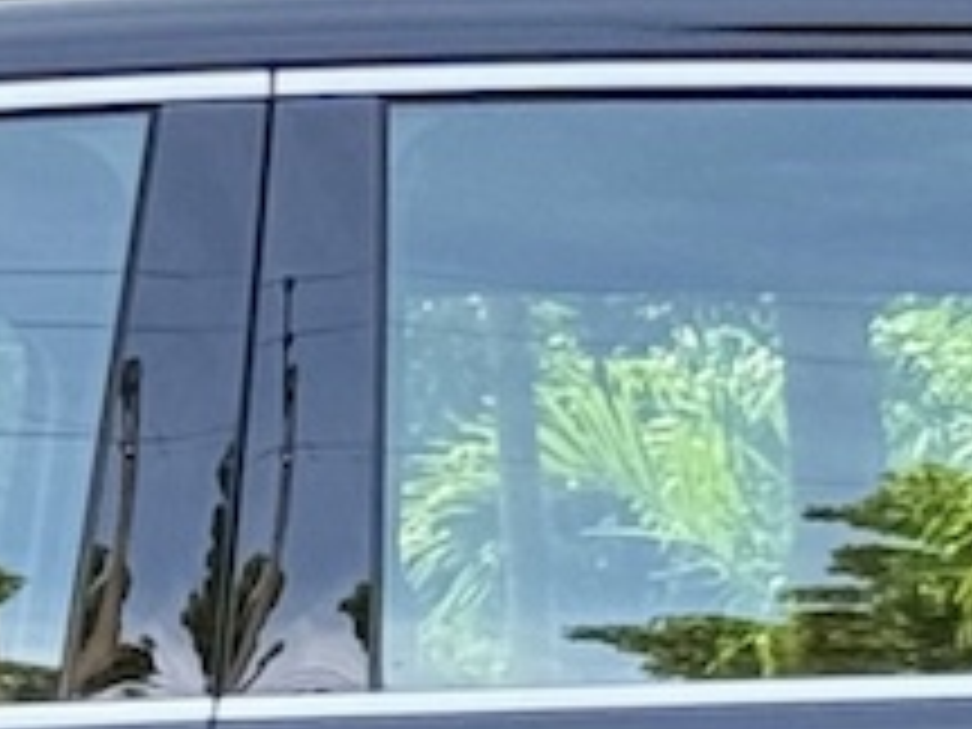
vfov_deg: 4.2
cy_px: 1138
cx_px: -148
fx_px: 9996
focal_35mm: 356
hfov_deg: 5.5
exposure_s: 1/281
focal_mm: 6.76
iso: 100
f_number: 1.78
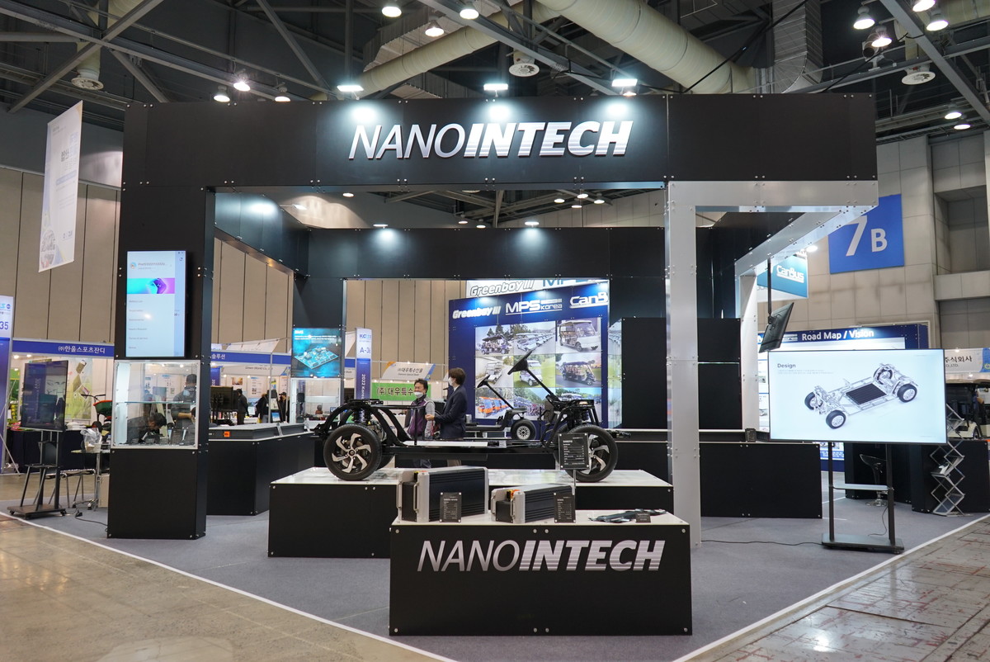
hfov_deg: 65.4
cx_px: 495
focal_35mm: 28
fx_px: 771
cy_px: 331
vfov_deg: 46.5
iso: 1000
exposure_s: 1/160
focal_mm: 28
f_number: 4
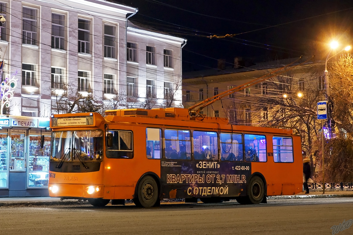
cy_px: 118
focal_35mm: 52
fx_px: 515
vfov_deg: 25.8
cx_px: 176
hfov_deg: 37.9
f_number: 7.1
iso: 400
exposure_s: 1/2.5
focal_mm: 35
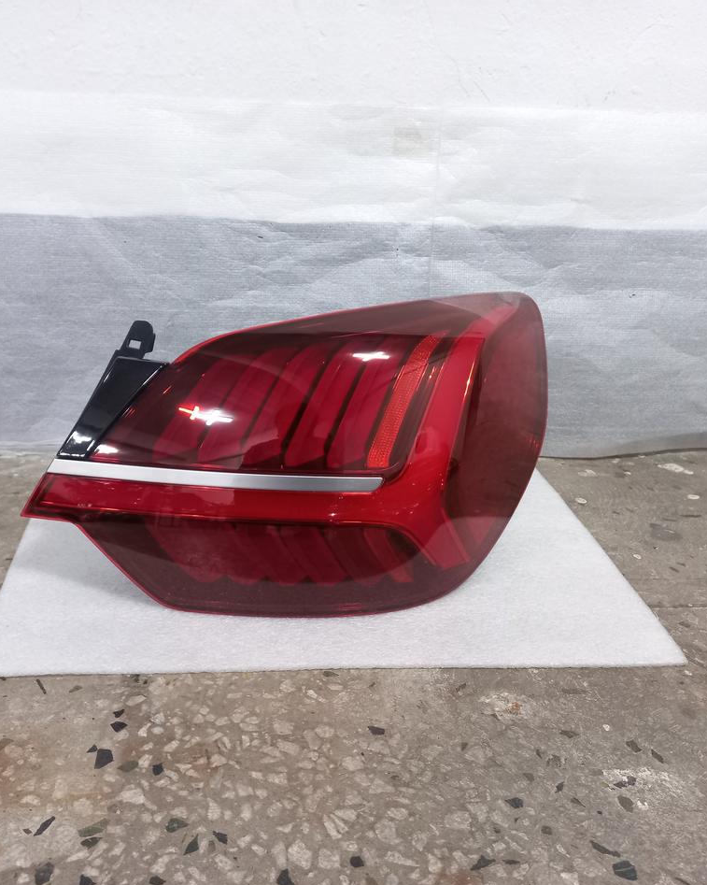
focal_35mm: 33
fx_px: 864
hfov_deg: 44.4
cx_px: 294
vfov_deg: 54.2
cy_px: 448
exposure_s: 1/24
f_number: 1.8
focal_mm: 4.6
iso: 400
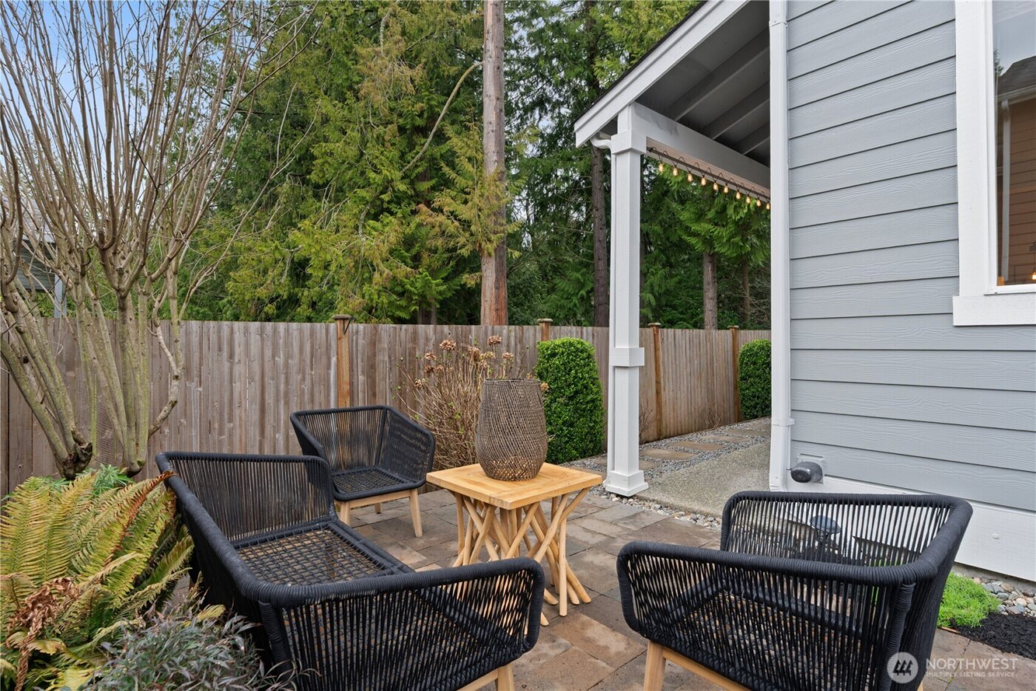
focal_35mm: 17
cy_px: 346
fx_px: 489
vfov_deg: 70.4
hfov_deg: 93.3
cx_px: 518
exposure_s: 1/13
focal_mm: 17
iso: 320
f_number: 9
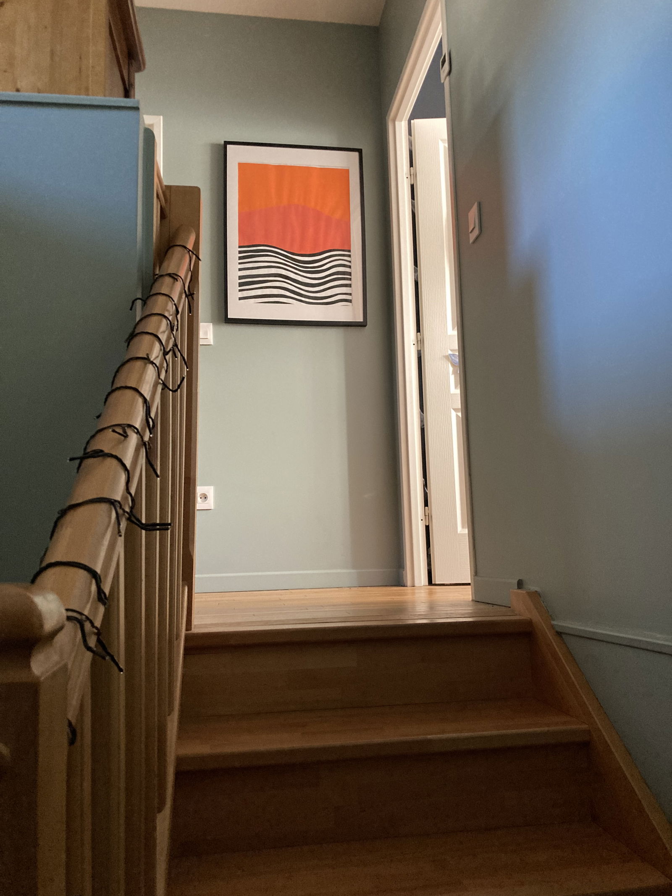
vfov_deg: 63.4
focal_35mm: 28
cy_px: 448
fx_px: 725
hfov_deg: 49.7
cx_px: 336
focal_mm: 3.99
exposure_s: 1/40
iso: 400
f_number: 1.8
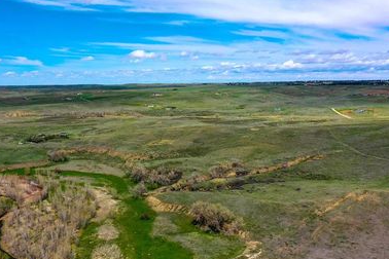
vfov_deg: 35.9
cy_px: 133
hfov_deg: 51.8
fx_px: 400
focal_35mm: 37
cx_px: 180
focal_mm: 10.26
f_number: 6.3
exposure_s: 1/500
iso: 100
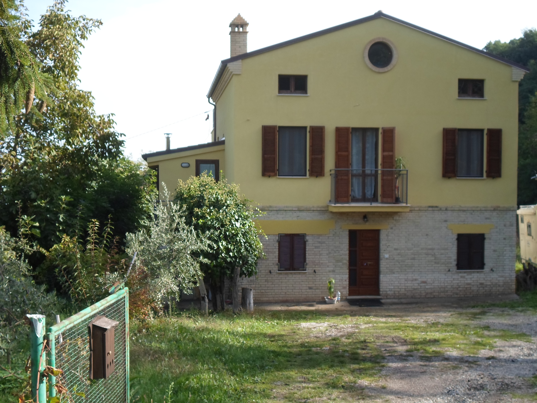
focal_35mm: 43
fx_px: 667
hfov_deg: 43.9
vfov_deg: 33.6
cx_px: 268
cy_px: 202
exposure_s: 1/180
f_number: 3.2
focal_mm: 7.8
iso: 80
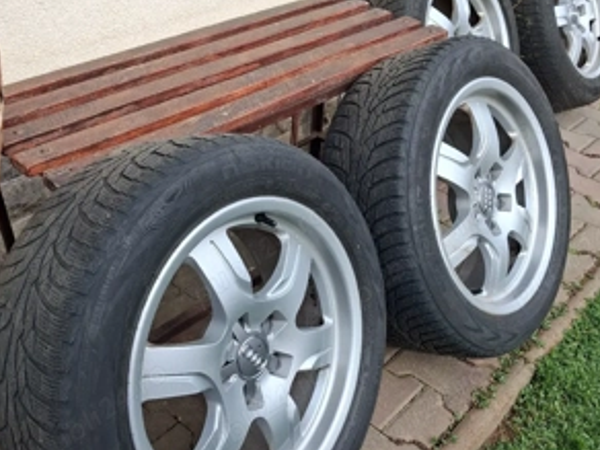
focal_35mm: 37
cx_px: 300
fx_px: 641
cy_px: 279
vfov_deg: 38.4
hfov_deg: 50.1
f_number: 1.8
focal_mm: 4
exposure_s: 1/250
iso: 25
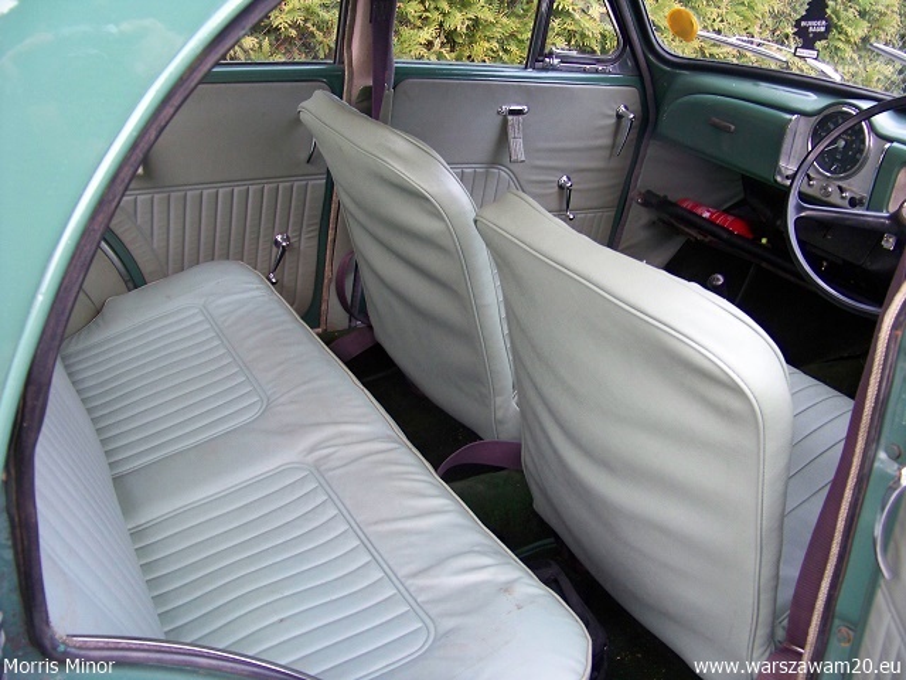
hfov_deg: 55.4
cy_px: 340
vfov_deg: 42.9
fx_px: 864
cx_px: 453
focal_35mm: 33
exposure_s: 1/13
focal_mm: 5.85
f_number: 2.8
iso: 200
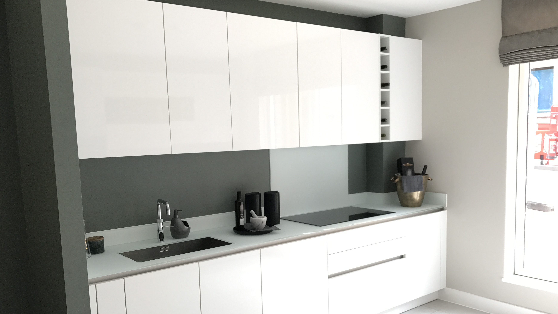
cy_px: 194
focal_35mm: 33
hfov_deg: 59.5
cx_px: 280
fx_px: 488
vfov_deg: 35.5
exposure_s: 1/100
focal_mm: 3.99
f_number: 1.8
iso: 40
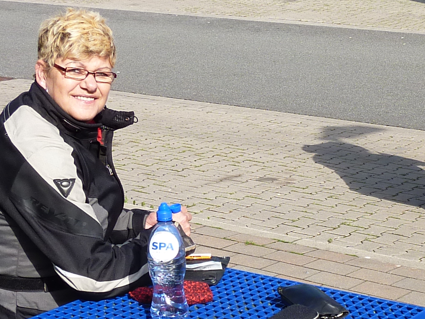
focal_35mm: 89
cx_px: 339
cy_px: 211
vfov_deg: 16.6
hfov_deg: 21.7
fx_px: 1092
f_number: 4
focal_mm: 5
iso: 80
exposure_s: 1/500
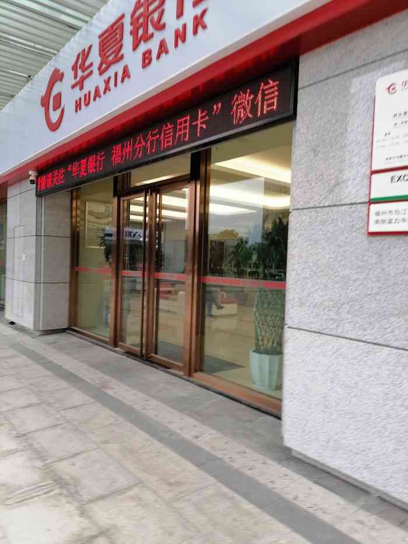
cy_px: 272
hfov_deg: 51.4
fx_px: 424
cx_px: 204
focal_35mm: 27
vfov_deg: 65.3
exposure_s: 1/50
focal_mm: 5.3
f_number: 1.8
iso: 64
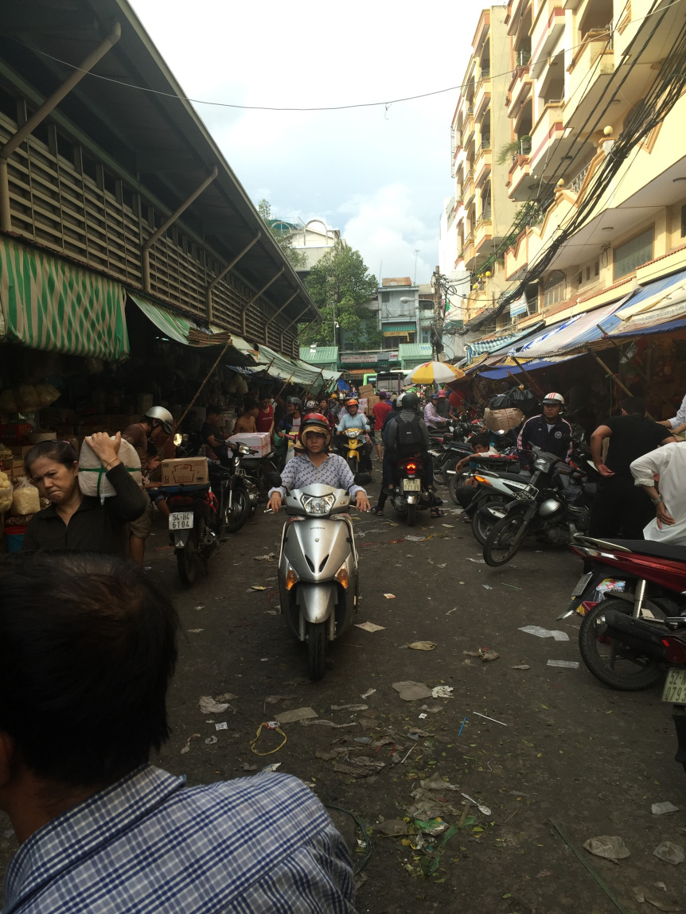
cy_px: 457
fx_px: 766
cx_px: 343
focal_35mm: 29
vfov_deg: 61.7
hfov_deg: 48.2
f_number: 2.2
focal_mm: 4.15
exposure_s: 1/421
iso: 32
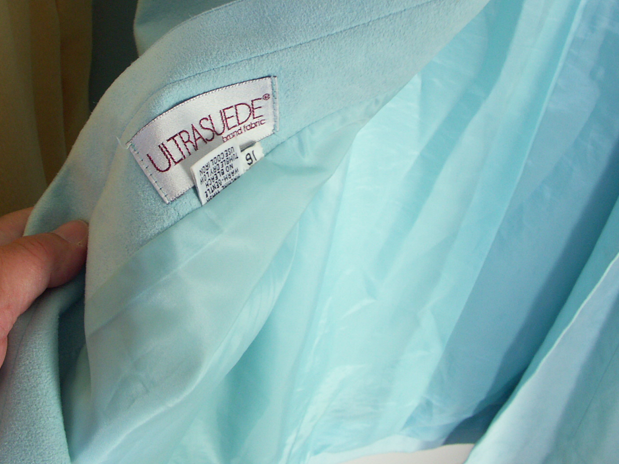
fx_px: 751
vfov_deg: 34.1
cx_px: 280
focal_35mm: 42
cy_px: 163
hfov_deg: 44.7
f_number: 4.5
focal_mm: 7.2
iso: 100
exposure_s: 1/15
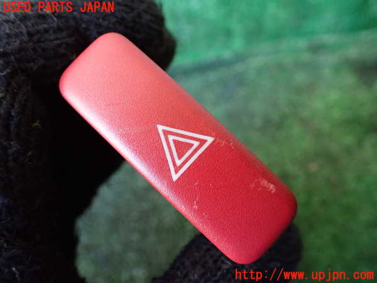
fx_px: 327
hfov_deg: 60.0
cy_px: 142
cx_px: 188
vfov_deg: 46.8
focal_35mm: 30
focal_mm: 5.4
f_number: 2.3
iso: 640
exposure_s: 1/125
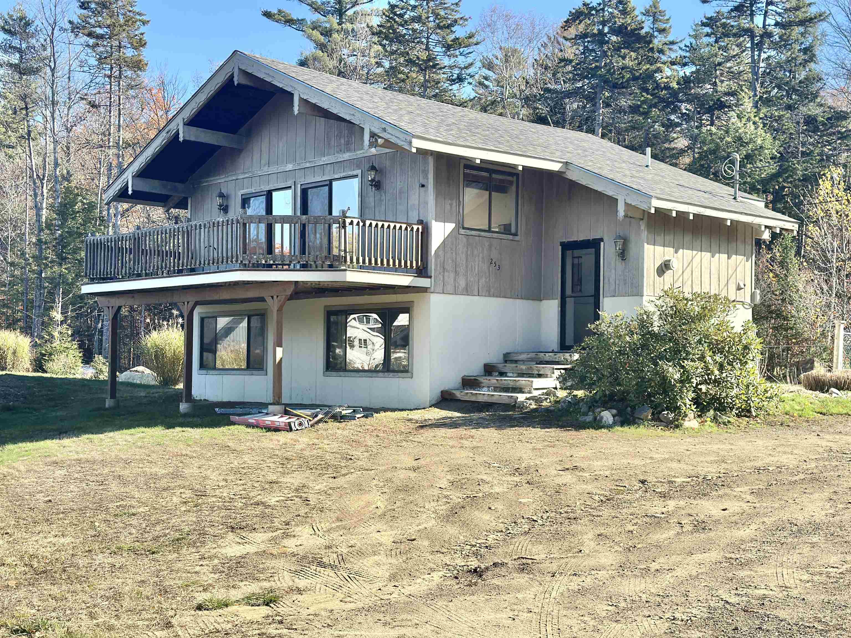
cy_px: 319
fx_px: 1180
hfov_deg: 39.7
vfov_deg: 30.3
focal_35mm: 48
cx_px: 426
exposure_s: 1/2160
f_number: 1.78
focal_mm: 6.86
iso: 100
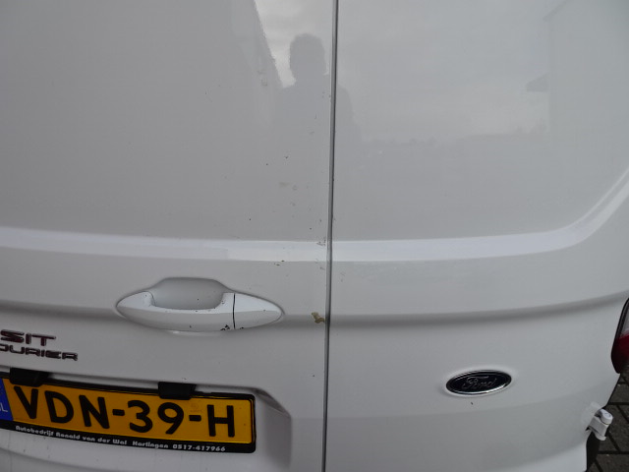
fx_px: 436
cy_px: 236
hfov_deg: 71.6
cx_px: 314
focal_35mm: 24
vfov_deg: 56.8
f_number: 3.5
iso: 80
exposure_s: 1/640
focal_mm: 4.25
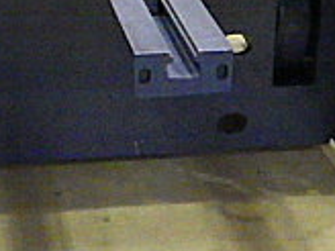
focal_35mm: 109
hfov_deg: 17.9
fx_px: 1055
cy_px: -39
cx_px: 76
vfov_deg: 13.3
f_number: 3.5
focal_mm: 5
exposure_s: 1/45
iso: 1250
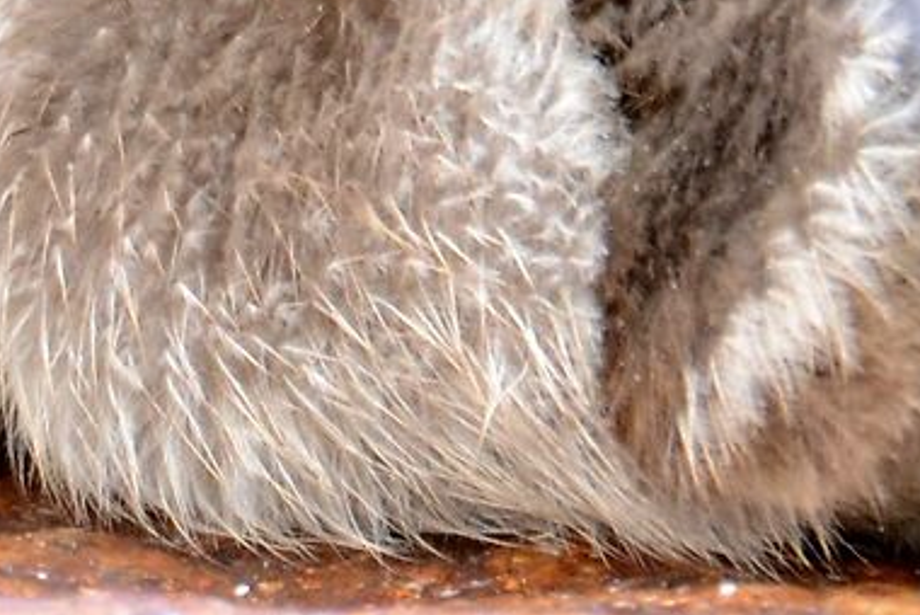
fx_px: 120992
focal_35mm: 4731
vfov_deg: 0.3
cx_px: 283
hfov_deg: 0.4
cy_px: -487
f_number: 5.6
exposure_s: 1/320
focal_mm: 500
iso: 800
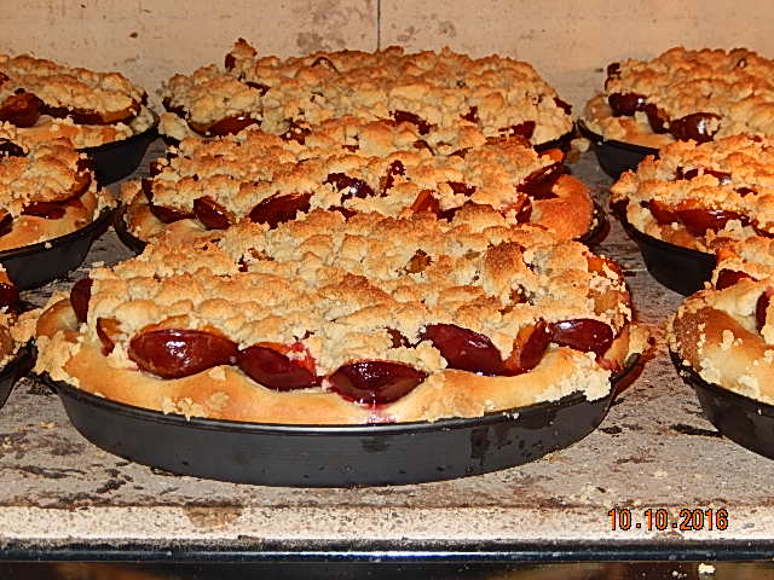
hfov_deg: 16.8
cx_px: 387
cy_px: 290
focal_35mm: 117
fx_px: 2616
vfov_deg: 12.7
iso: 200
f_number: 5.5
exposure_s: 1/30
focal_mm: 21
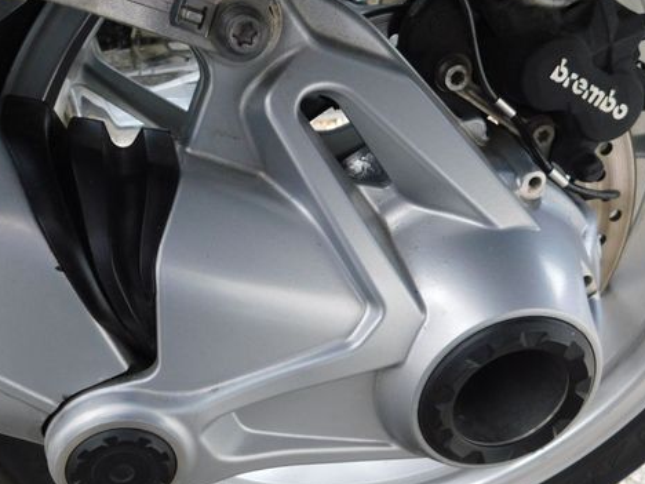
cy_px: 291
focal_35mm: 41
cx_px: 288
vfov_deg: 35.0
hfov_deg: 45.7
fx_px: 764
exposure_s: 1/30
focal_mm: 5.3
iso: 220
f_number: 3.2
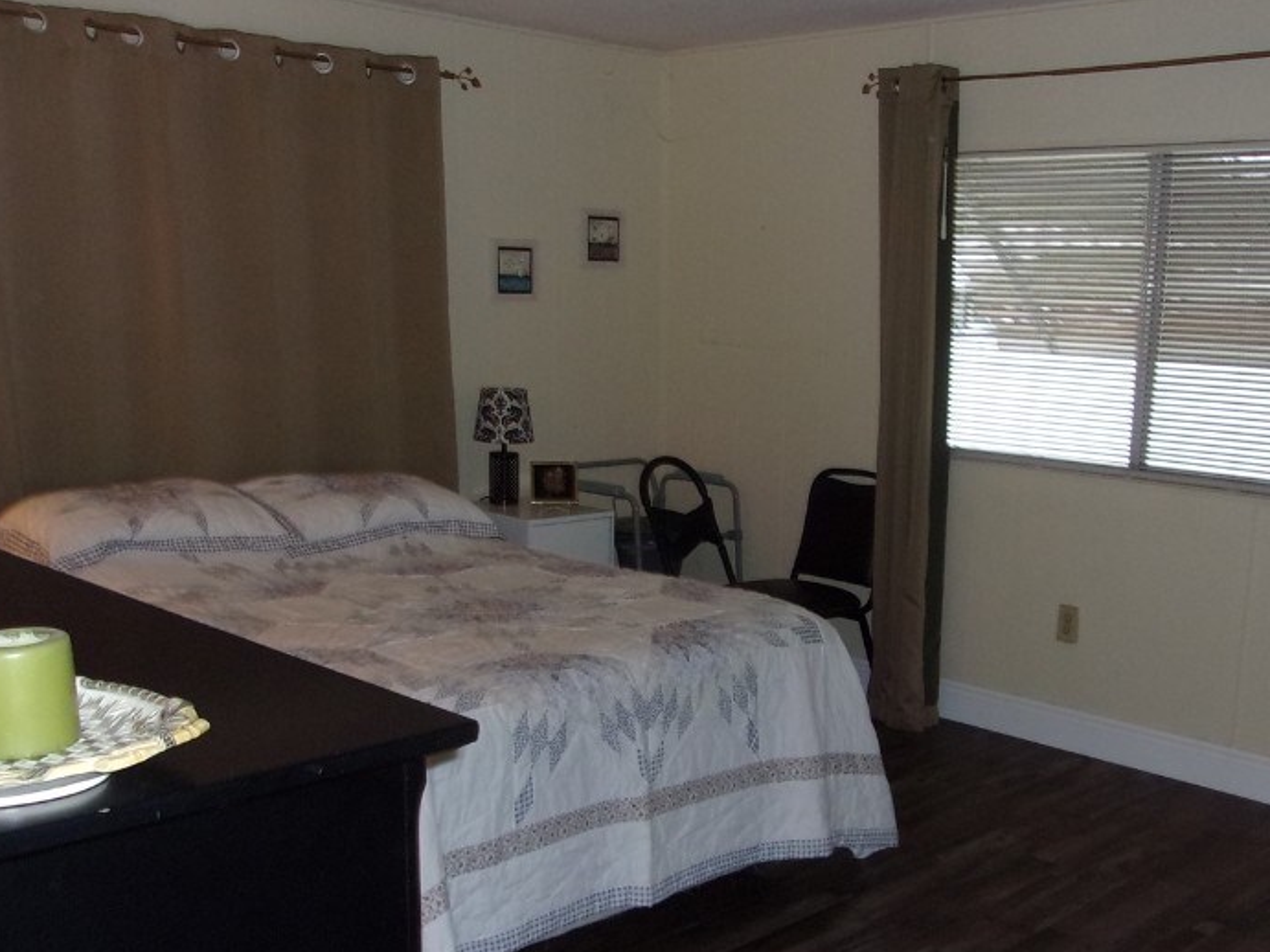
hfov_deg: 46.5
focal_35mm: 40
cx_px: 770
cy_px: 603
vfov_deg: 35.7
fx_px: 1467
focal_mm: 4.9
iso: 200
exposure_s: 1/34
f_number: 3
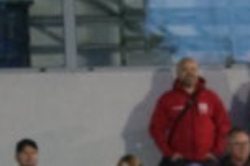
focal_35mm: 683
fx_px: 4738
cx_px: 512
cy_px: 327
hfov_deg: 3.0
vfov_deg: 2.0
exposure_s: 1/50
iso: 3200
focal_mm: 90
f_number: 4
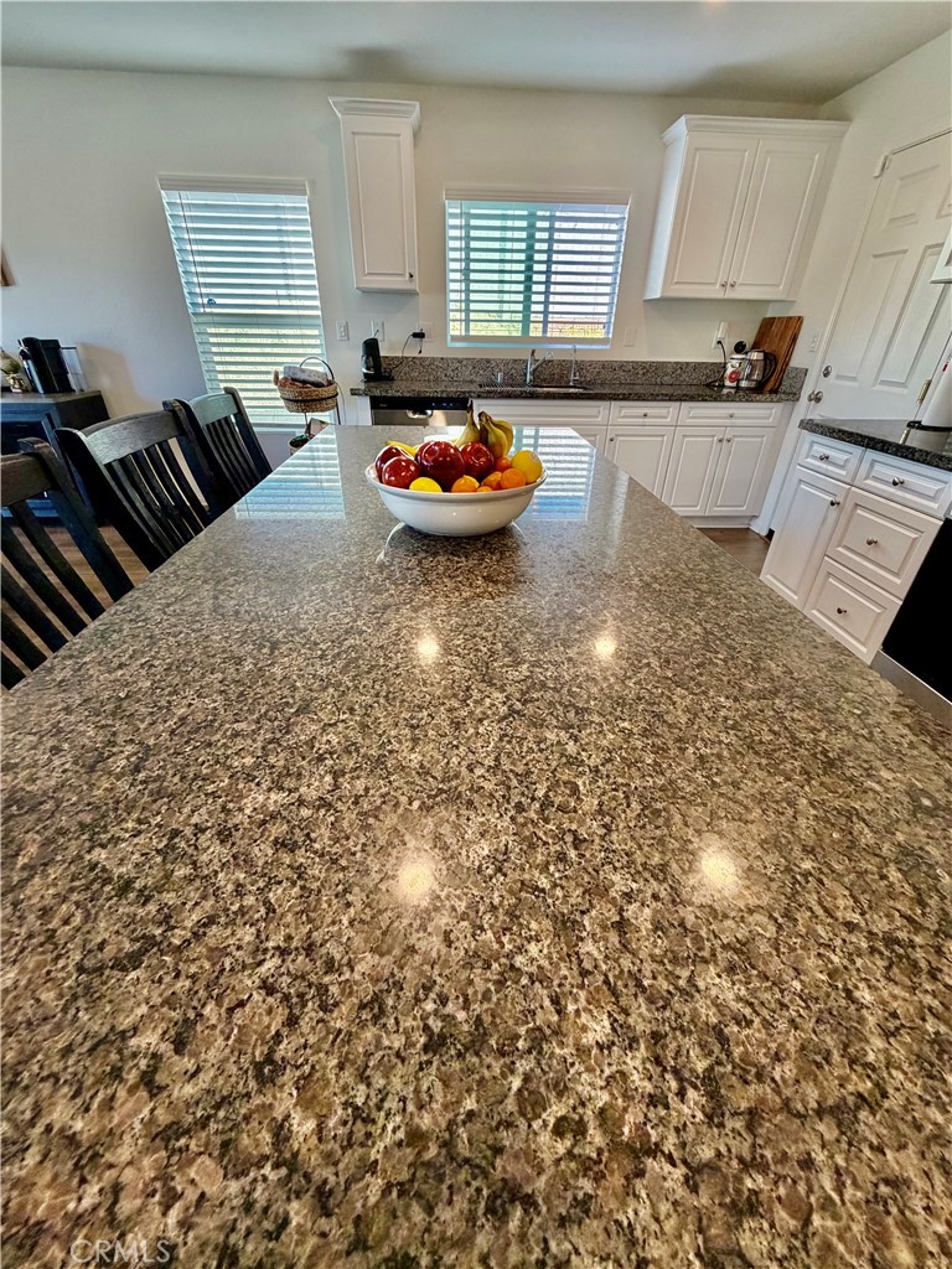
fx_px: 513
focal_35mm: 14
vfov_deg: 102.1
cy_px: 634
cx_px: 476
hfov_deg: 85.7
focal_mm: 2.22
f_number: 2.2
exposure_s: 1/60
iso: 200
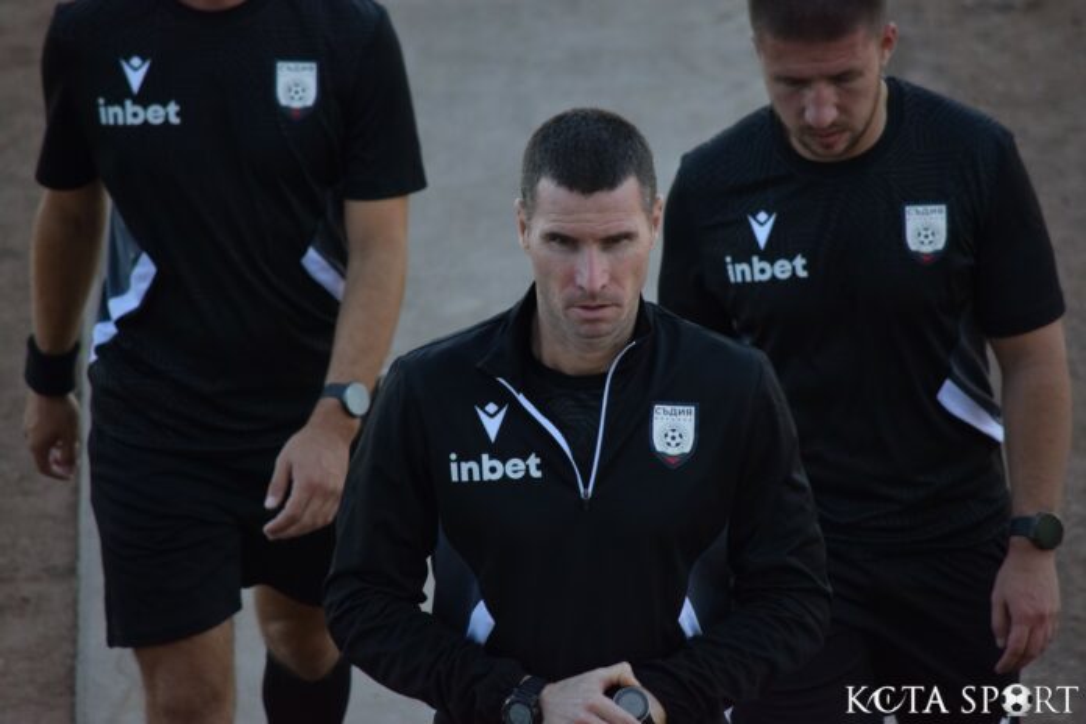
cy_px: 362
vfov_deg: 3.3
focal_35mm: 420
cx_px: 543
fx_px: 12669
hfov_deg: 4.9
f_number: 5.6
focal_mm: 280
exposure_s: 1/1000
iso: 800
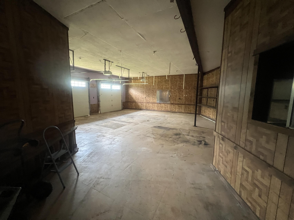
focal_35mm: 13
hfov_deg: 106.2
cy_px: 110
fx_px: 110
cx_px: 147
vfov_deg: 89.9
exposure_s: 1/60
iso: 500
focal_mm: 1.57
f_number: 1.8
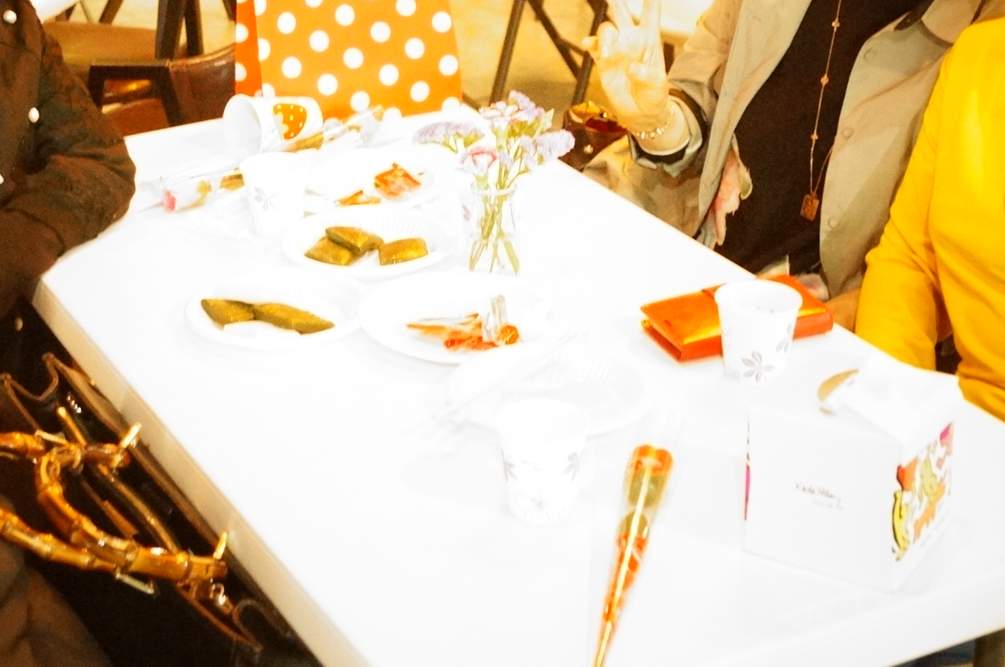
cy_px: 168
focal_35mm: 68
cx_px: 389
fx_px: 1895
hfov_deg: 29.6
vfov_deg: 19.8
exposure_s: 1/50
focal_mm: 24
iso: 3200
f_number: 4
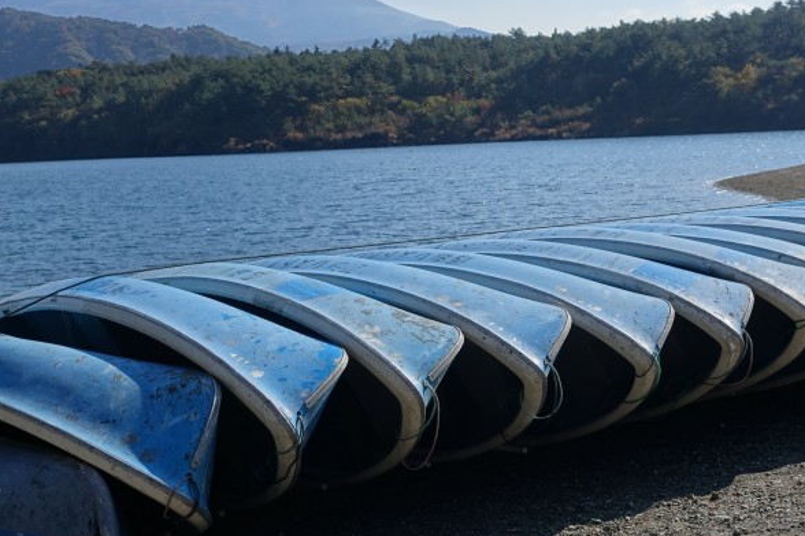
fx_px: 1096
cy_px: 215
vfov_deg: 27.5
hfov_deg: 40.1
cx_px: 505
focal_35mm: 49
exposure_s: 1/250
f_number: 3.2
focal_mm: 13.16
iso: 125
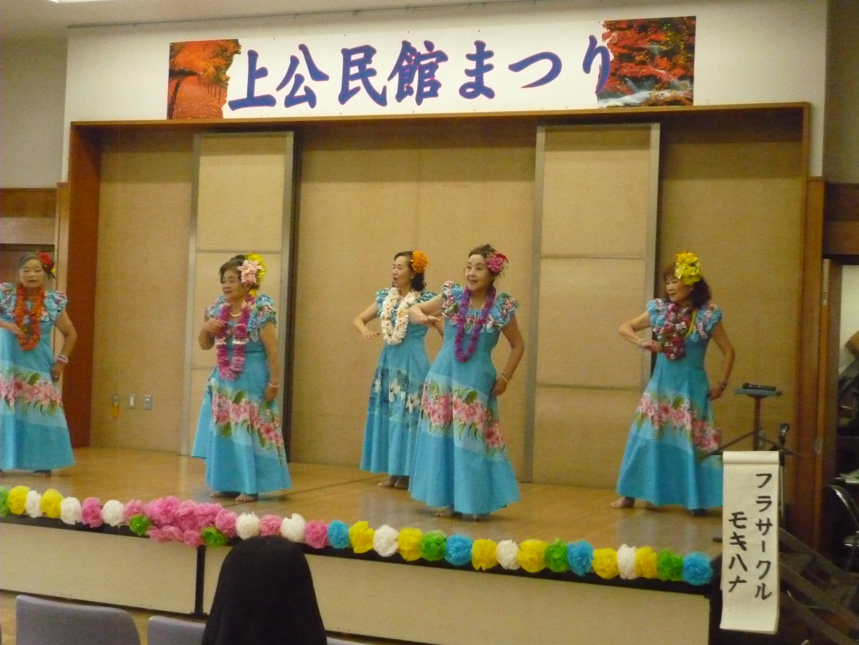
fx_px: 1266
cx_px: 430
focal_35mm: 51
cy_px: 322
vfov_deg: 28.6
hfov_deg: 37.5
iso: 1600
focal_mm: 8.4
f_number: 3.2
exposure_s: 1/400
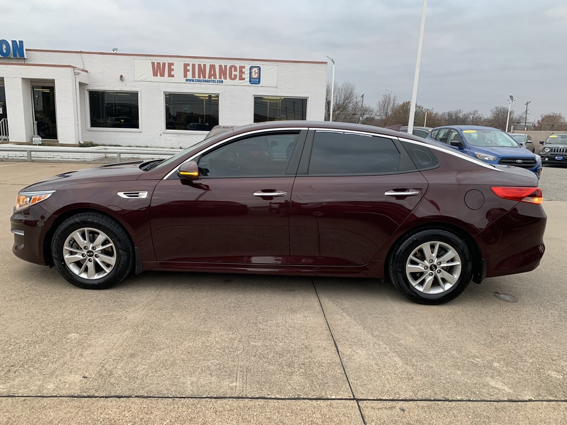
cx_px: 284
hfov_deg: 67.3
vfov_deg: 53.1
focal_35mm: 26
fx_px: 426
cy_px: 212
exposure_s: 1/88
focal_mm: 4.25
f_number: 1.8
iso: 100
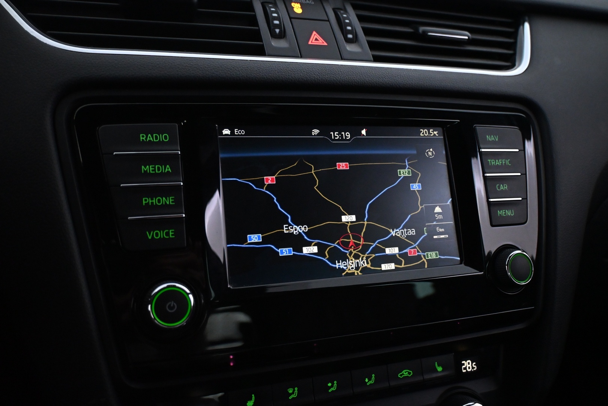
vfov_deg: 41.7
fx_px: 532
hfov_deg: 59.5
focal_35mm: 32
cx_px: 304
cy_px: 203
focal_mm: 21
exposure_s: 1/60
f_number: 4
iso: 3600
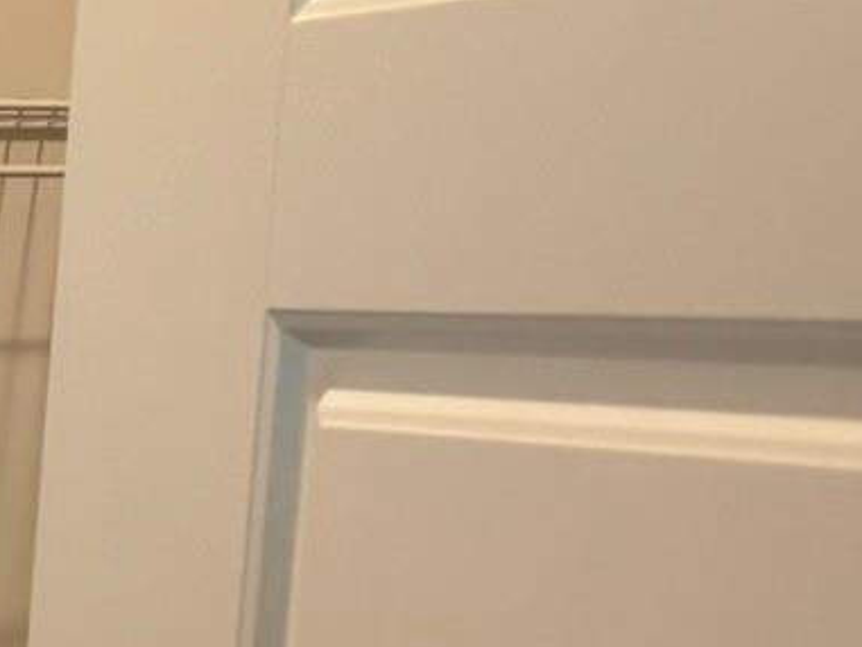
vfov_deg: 11.1
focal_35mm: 129
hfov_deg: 11.8
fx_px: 3213
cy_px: 900
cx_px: -1328
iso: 160
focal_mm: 6.76
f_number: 1.78
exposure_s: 1/120
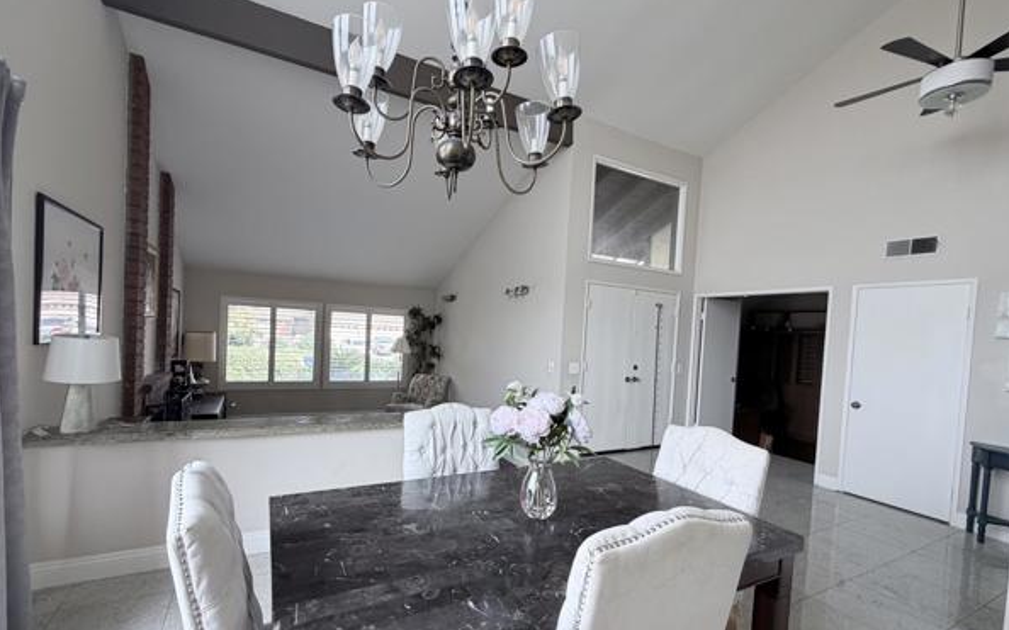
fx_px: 440
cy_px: 345
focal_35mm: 16
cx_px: 486
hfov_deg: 97.8
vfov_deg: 71.1
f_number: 2.2
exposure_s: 1/121
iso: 125
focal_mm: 2.22
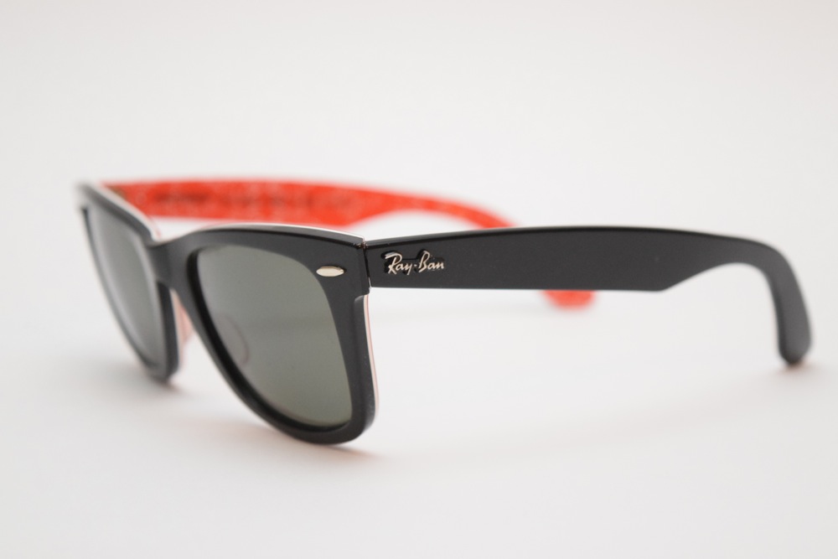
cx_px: 419
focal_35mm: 78
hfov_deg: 26.0
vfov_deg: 17.5
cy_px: 280
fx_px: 1816
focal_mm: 52
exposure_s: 1/60
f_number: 5.6
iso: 2500
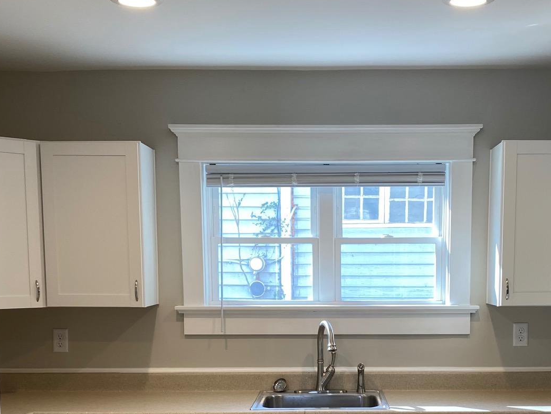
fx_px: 812
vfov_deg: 27.5
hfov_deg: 37.3
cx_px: 331
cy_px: 374
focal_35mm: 51
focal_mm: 4.25
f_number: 1.8
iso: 64
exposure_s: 1/120
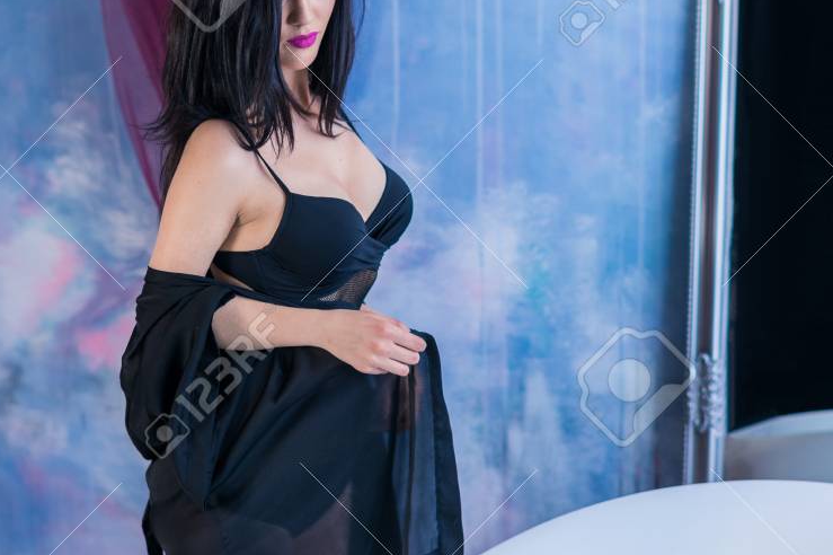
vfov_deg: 15.5
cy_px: 341
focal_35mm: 88
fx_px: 2035
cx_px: 420
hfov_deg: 23.1
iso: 200
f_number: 2.2
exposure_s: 1/200
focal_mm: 50
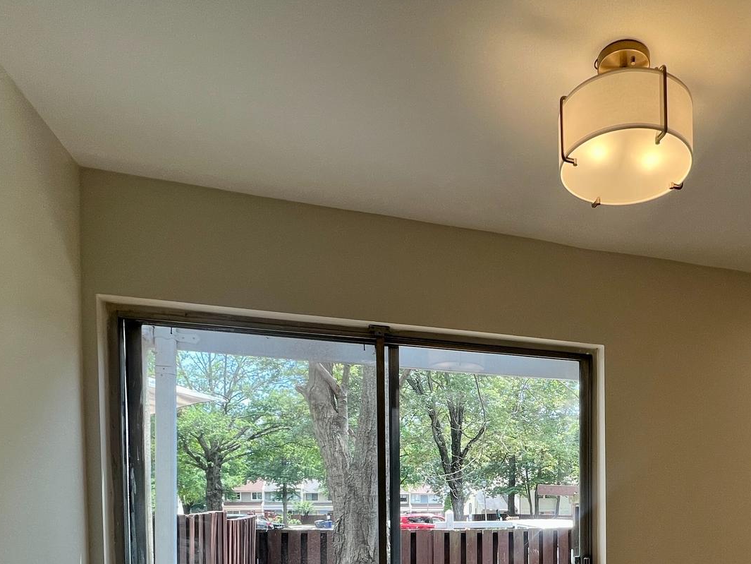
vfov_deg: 48.1
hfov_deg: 65.9
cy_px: 525
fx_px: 542
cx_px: 546
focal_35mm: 25
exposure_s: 1/99
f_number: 1.8
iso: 32
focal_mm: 1.57
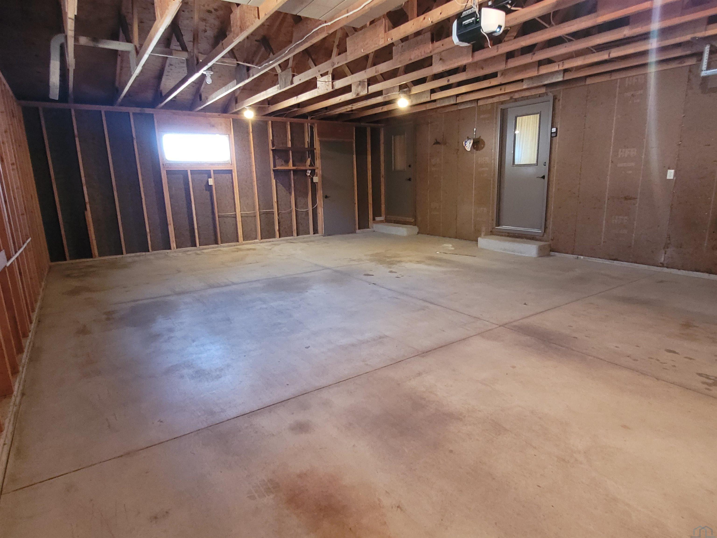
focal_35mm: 13
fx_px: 269
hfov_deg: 106.2
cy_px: 269
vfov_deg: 89.9
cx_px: 358
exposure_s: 1/30
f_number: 2.2
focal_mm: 1.74
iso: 500
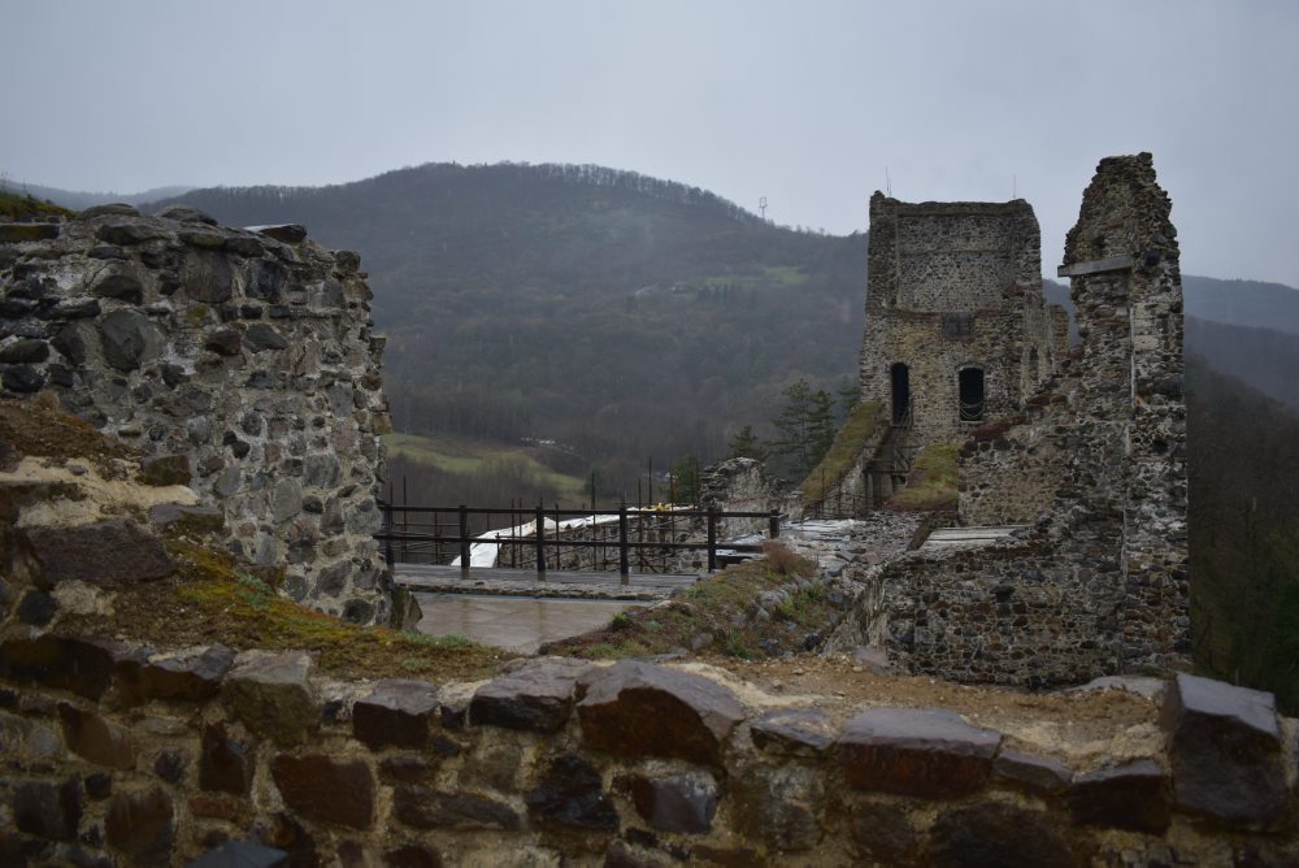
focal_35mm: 30
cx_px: 650
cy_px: 434
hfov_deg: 61.9
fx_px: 1083
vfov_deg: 43.7
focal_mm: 20
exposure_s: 1/500
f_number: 3.8
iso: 180
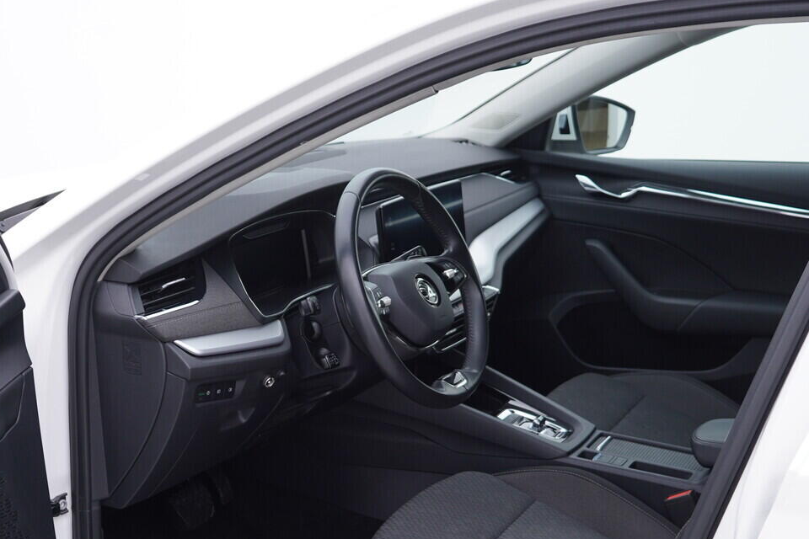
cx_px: 324
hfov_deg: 36.7
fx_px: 1213
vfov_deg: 24.8
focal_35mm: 54
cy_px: 403
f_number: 3.2
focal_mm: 24
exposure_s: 1/50
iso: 125
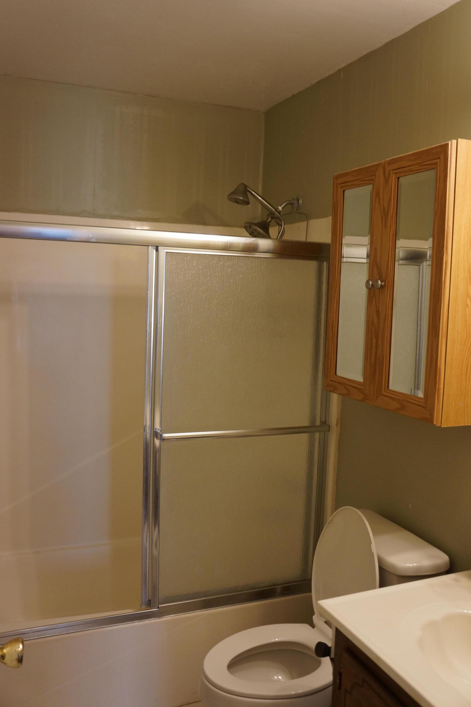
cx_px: 236
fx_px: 608
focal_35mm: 31
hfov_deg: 42.3
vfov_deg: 60.3
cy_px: 354
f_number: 4
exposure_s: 1/60
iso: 640
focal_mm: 21
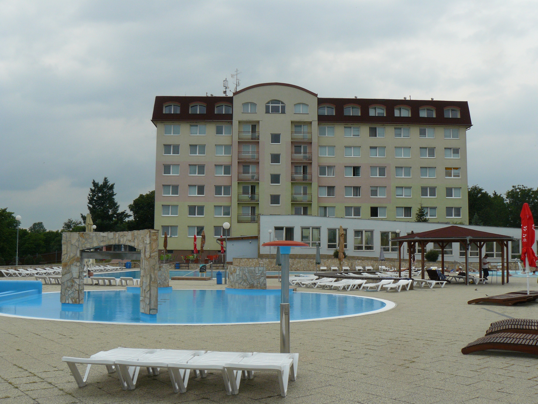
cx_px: 269
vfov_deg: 39.7
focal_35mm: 36
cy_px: 202
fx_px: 560
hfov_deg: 51.4
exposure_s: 1/500
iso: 100
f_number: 5.6
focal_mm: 6
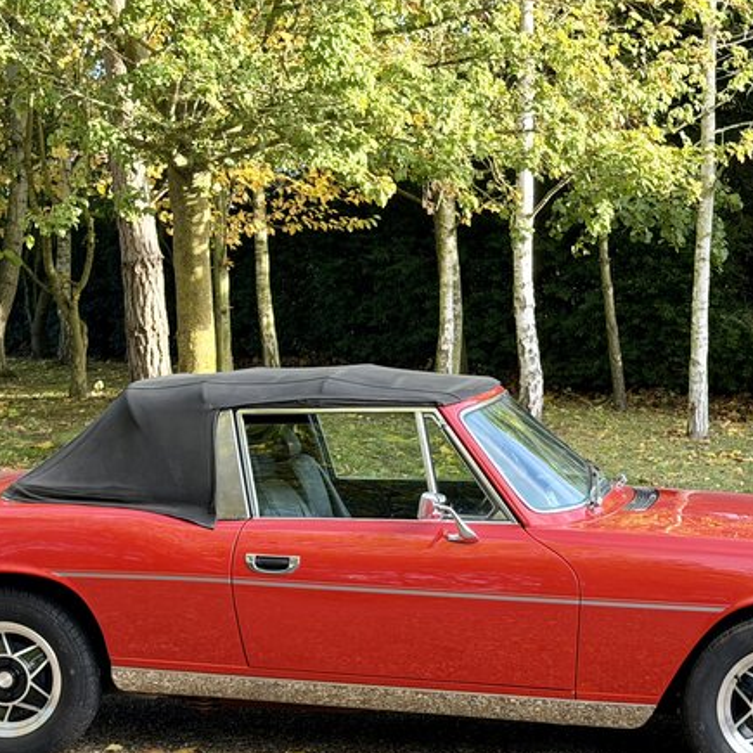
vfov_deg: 22.1
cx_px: 405
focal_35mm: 78
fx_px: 1920
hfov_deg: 22.2
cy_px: 479
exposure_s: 1/241
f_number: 1.78
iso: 64
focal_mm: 6.76
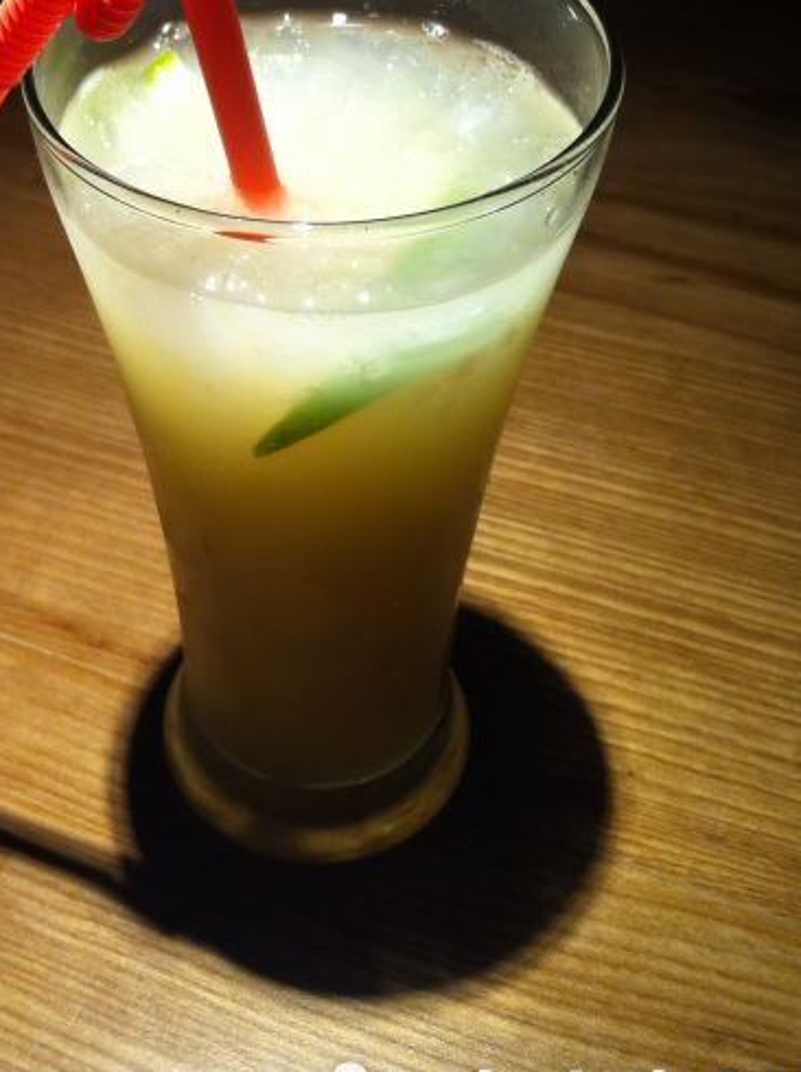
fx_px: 1547
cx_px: 288
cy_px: 462
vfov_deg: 38.2
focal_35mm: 50
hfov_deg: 28.9
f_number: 2.8
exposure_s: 1/40
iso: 100
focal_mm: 3.85
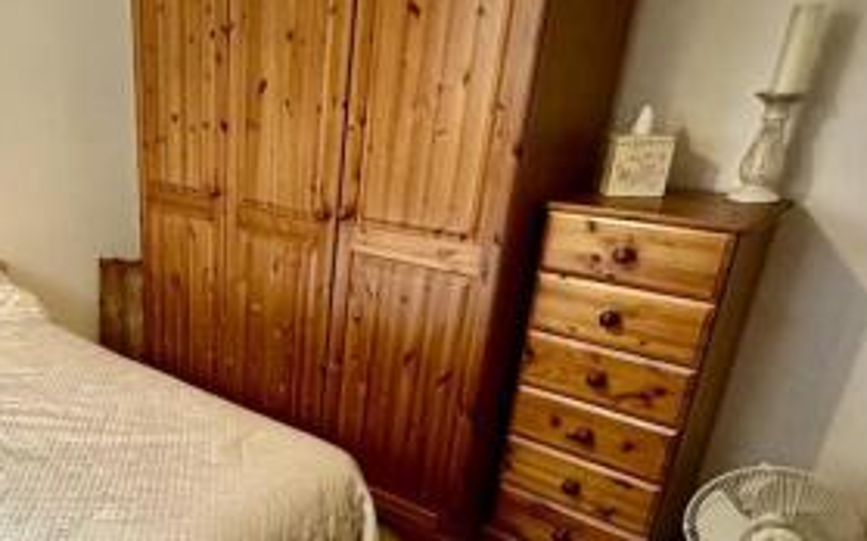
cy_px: 375
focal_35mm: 31
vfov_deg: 39.9
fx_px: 732
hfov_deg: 57.0
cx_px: 179
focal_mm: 2.22
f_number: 2.2
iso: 800
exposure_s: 1/50
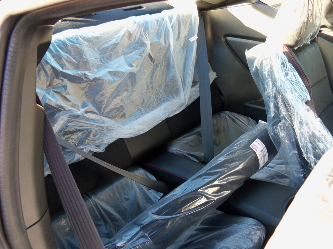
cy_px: 124
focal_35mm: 35
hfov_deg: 52.6
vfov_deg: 40.7
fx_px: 337
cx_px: 166
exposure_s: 1/40
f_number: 3.5
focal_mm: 6.2
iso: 200
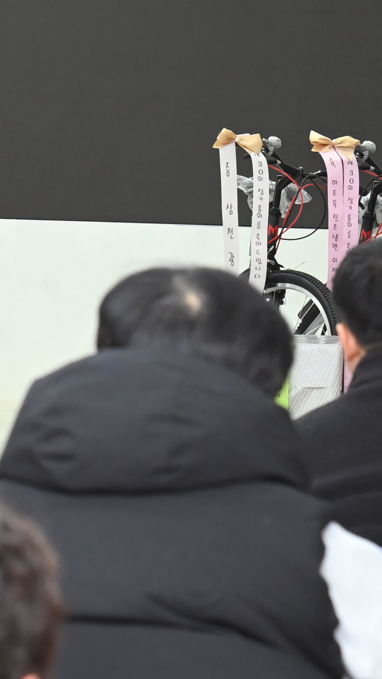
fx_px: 4701
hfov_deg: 4.6
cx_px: -218
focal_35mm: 261
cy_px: 111
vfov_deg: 8.2
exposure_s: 1/250
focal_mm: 85
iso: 3200
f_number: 6.3
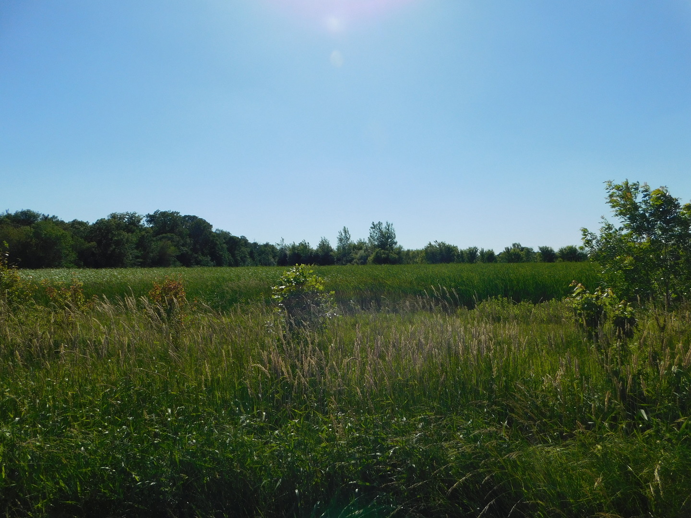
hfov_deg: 73.9
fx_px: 459
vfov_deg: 58.9
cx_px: 346
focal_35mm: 23
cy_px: 259
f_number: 6
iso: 125
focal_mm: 4
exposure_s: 1/1000
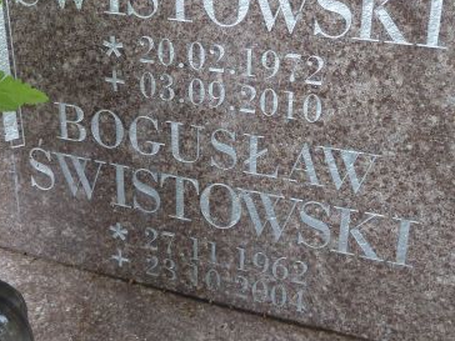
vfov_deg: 32.2
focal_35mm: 44
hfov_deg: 42.9
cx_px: 256
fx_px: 578
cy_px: 82
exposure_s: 1/30
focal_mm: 4.1
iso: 160
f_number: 3.3
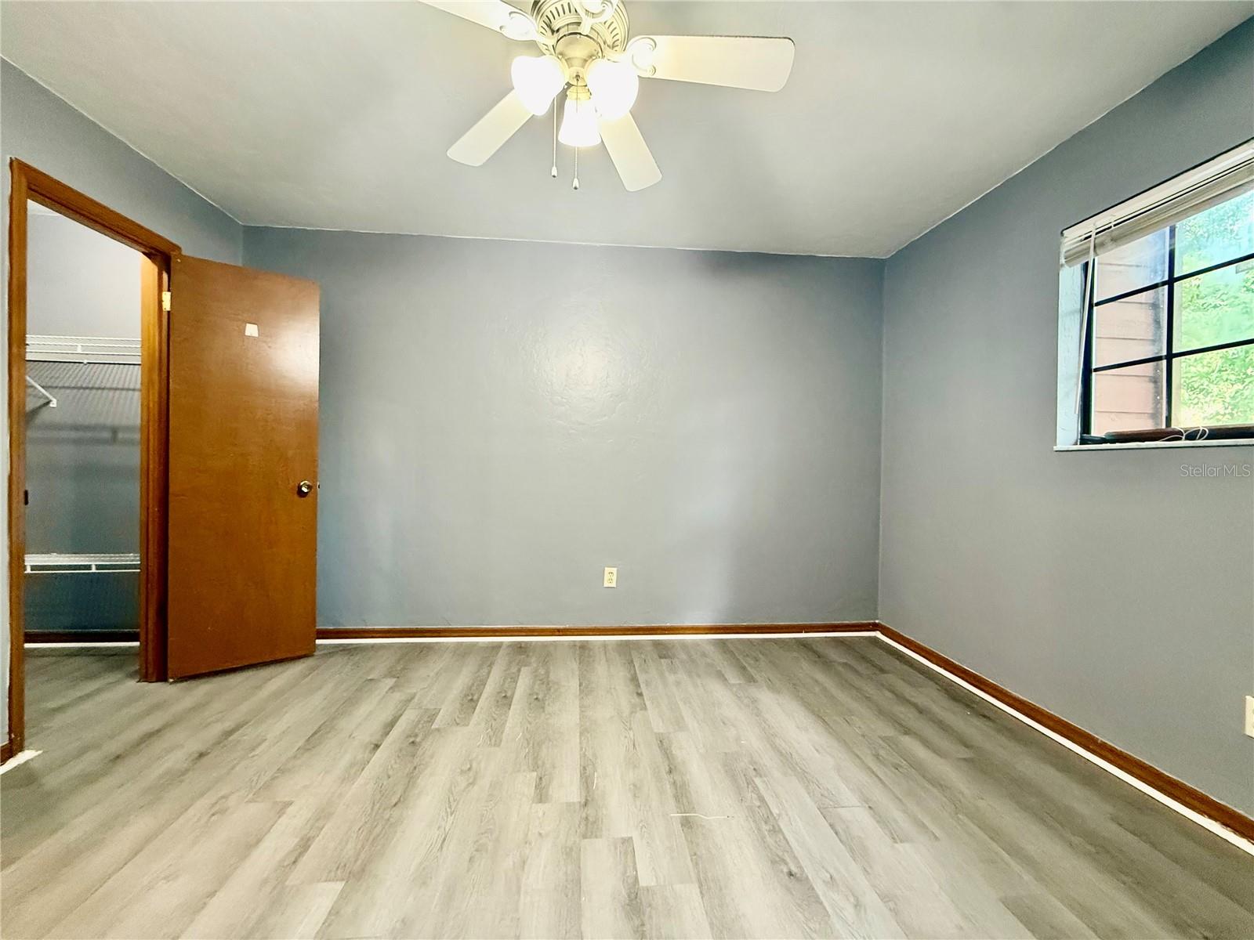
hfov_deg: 102.1
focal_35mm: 14
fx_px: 507
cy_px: 470
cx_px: 627
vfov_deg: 85.7
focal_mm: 2.22
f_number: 2.2
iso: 640
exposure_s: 1/60
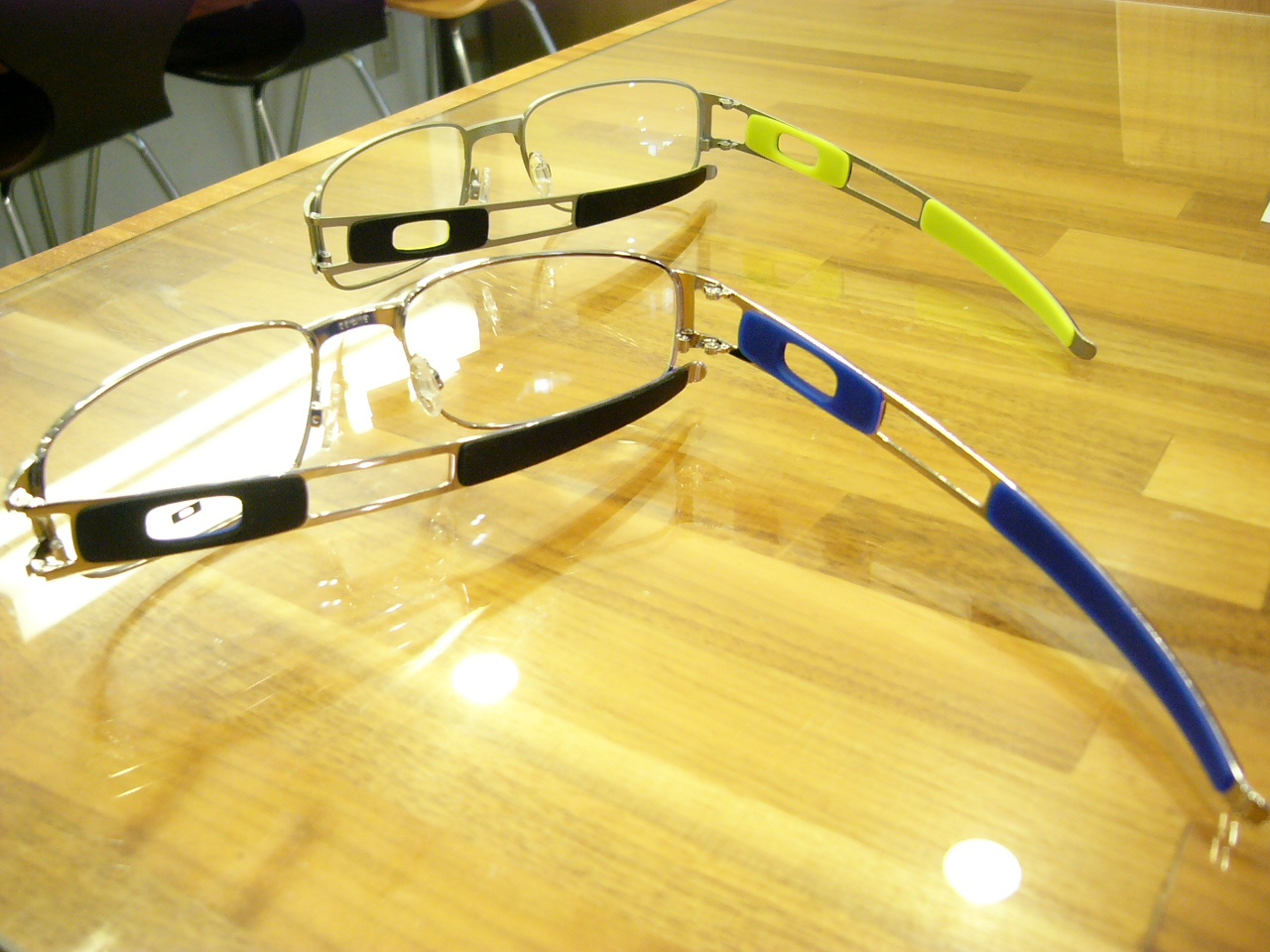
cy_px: 476
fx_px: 1284
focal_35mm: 35
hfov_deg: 52.6
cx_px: 635
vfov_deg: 40.7
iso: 200
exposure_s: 1/13
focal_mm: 5.8
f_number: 2.8
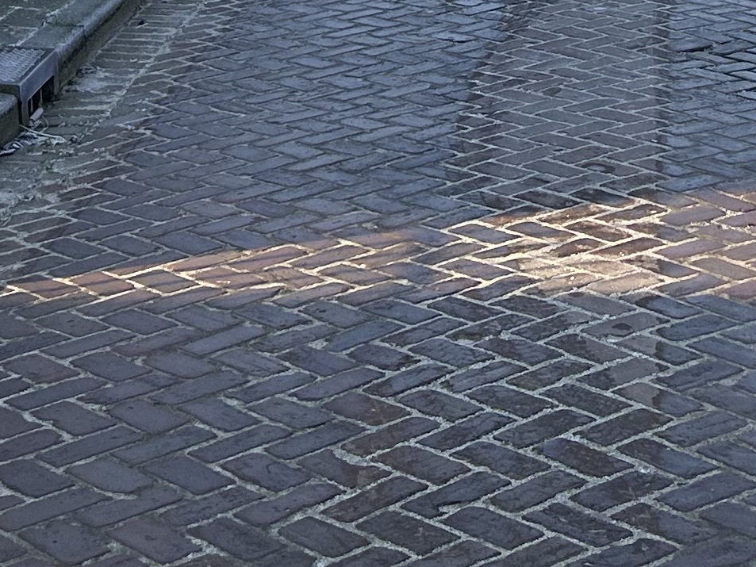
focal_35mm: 110
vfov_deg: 11.9
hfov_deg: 17.6
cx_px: 661
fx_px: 2403
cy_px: -586
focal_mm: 5.7
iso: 50
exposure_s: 1/2083
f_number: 1.5
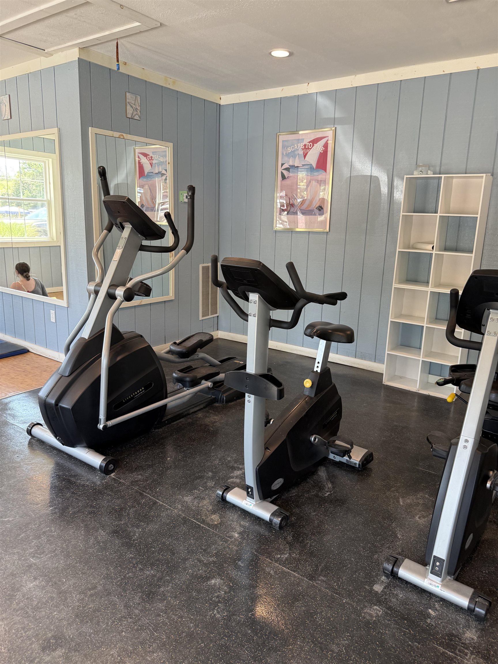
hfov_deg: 56.8
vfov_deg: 71.6
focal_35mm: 24
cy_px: 332
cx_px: 249
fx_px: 460
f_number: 1.78
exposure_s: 1/120
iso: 200
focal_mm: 6.76
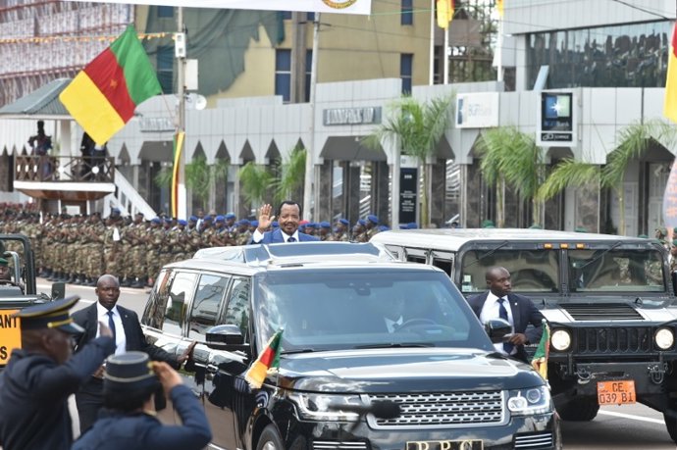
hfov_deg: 10.3
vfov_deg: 6.9
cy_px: 225
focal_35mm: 200
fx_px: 3758
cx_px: 338
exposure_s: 1/200
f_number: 7.1
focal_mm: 200
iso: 250
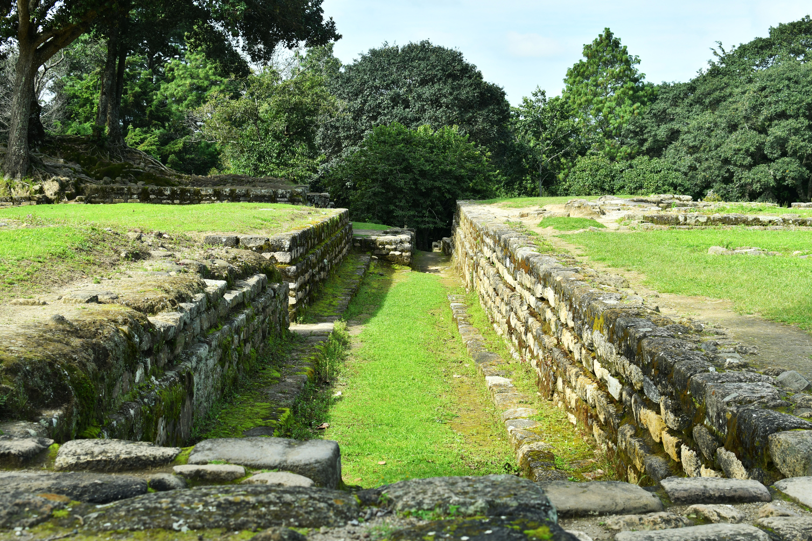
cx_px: 406
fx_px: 1173
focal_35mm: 52
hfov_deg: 38.2
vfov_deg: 26.0
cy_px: 270
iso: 100
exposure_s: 1/160
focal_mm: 35
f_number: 7.1
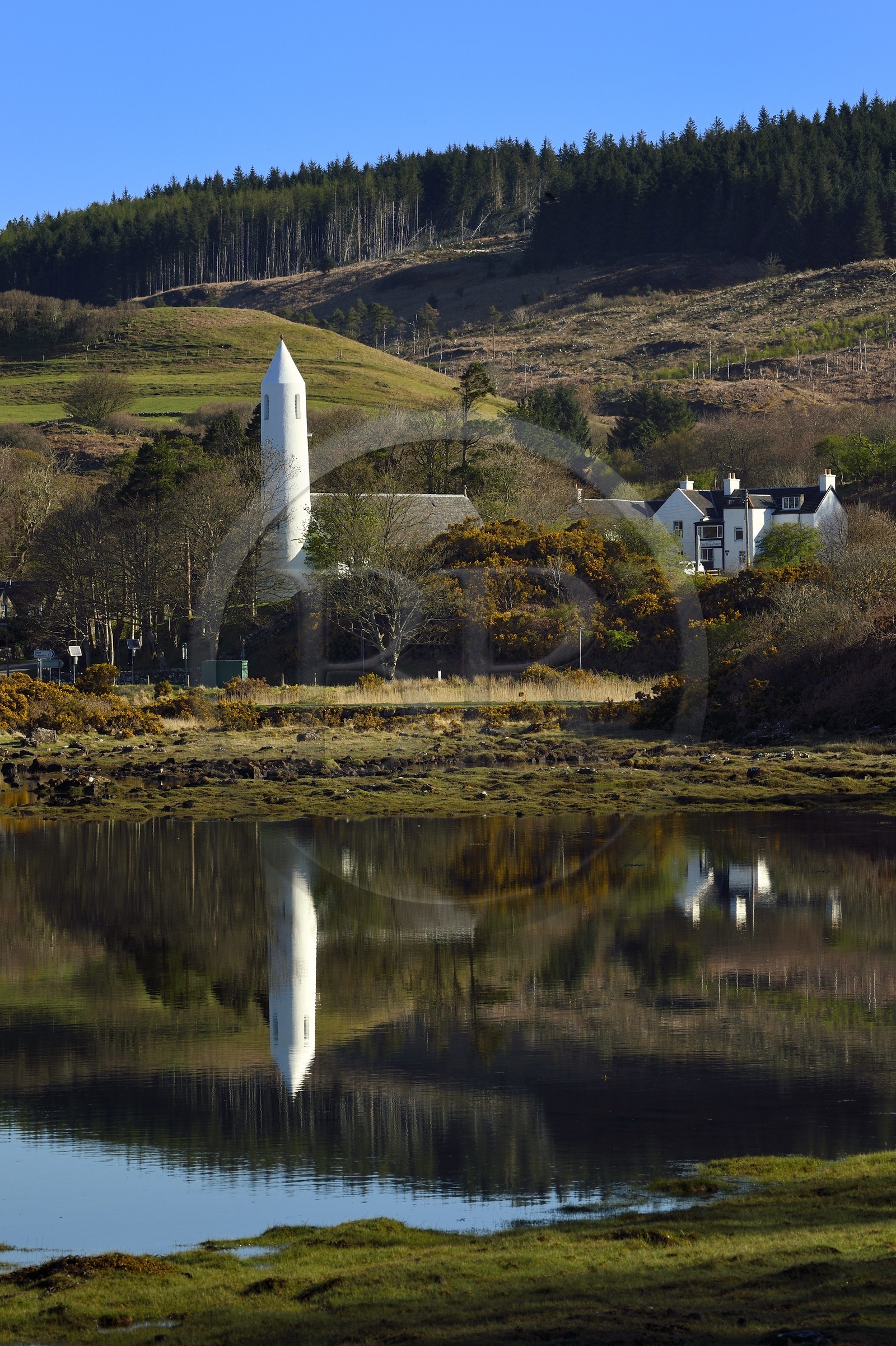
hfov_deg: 8.6
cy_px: 673
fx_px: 5978
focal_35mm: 160
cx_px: 448
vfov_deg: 12.8
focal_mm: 160
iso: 200
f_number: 13
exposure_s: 1/160
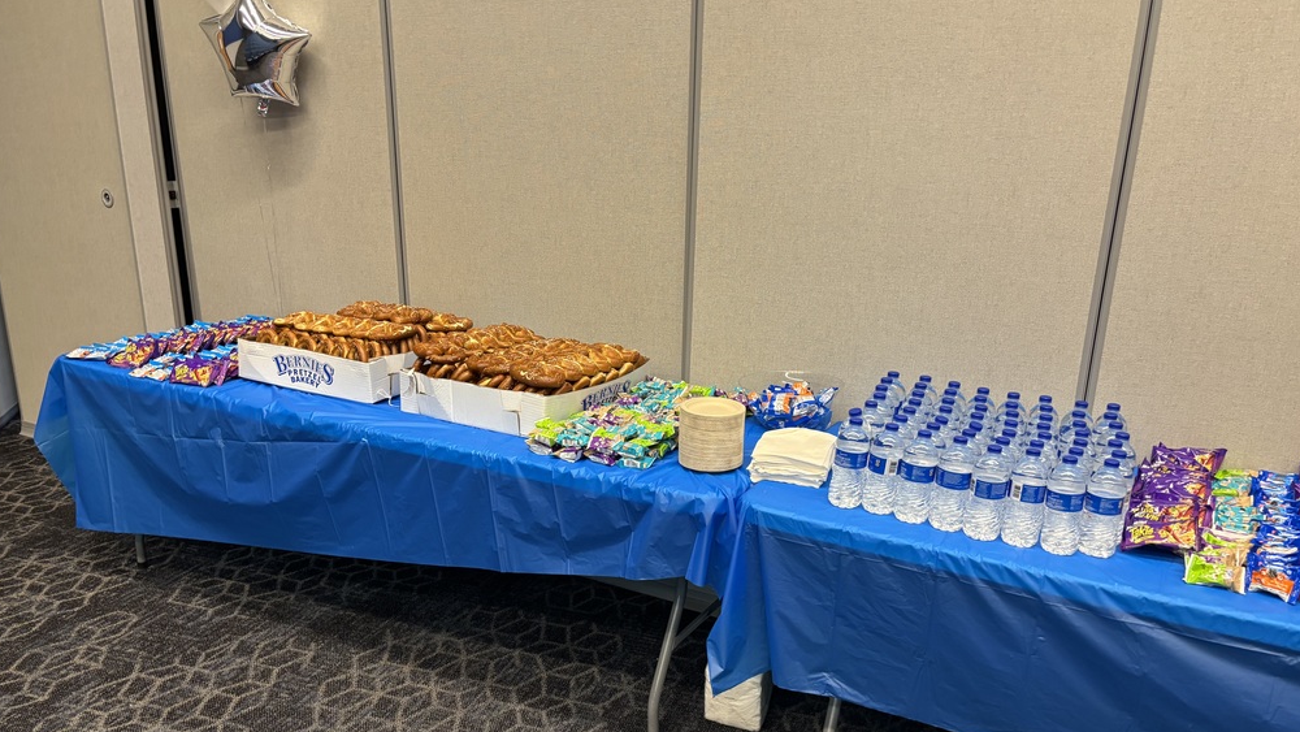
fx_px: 1000
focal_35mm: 29
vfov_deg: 40.0
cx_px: 646
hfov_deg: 66.1
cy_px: 450
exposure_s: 1/60
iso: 200
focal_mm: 5.96
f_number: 1.6
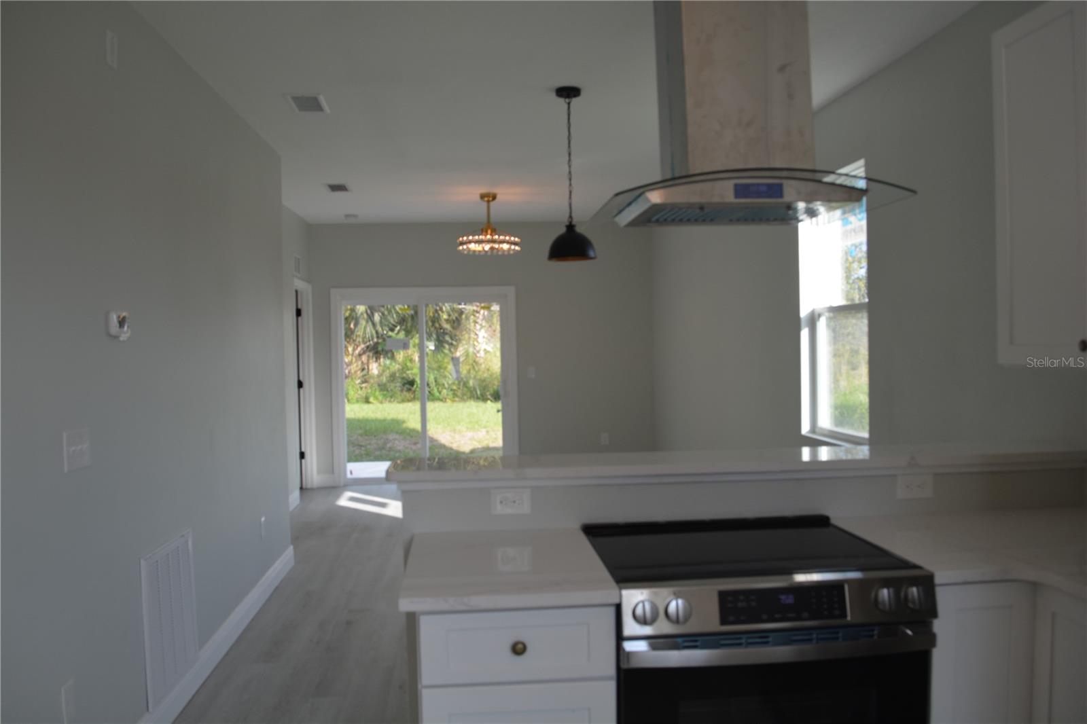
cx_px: 544
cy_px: 362
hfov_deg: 67.4
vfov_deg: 47.9
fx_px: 815
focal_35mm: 27
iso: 280
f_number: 5.6
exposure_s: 1/125
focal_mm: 18
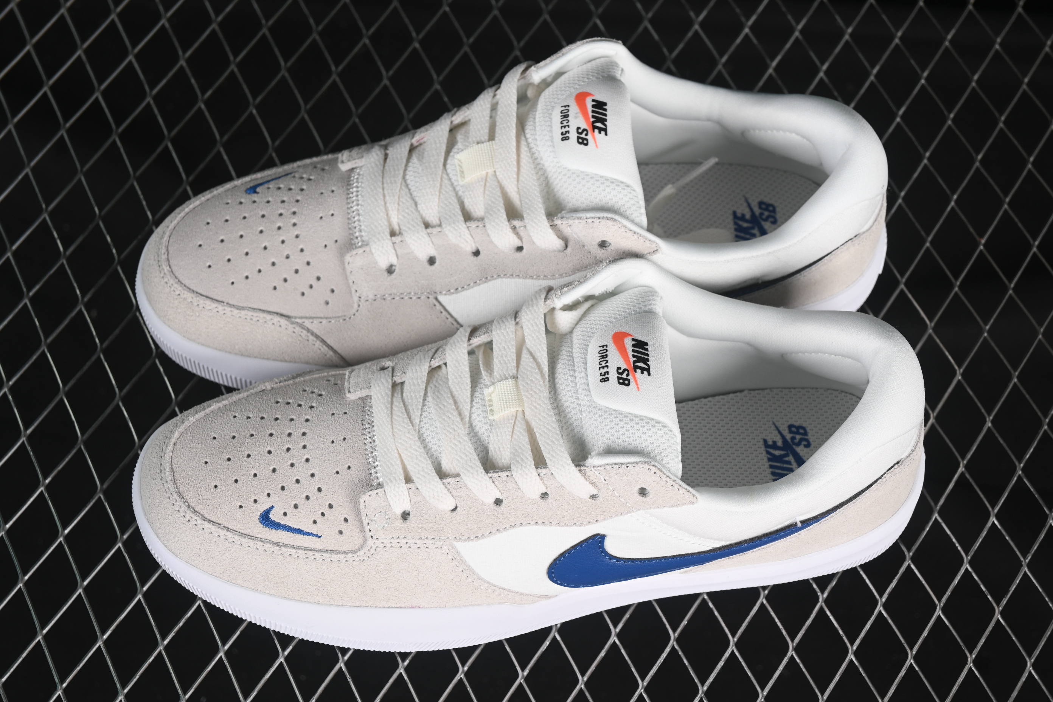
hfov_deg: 27.0
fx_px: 2194
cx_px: 526
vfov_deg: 18.2
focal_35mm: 75
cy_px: 351
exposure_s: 1/80
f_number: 7.1
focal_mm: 50
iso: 160
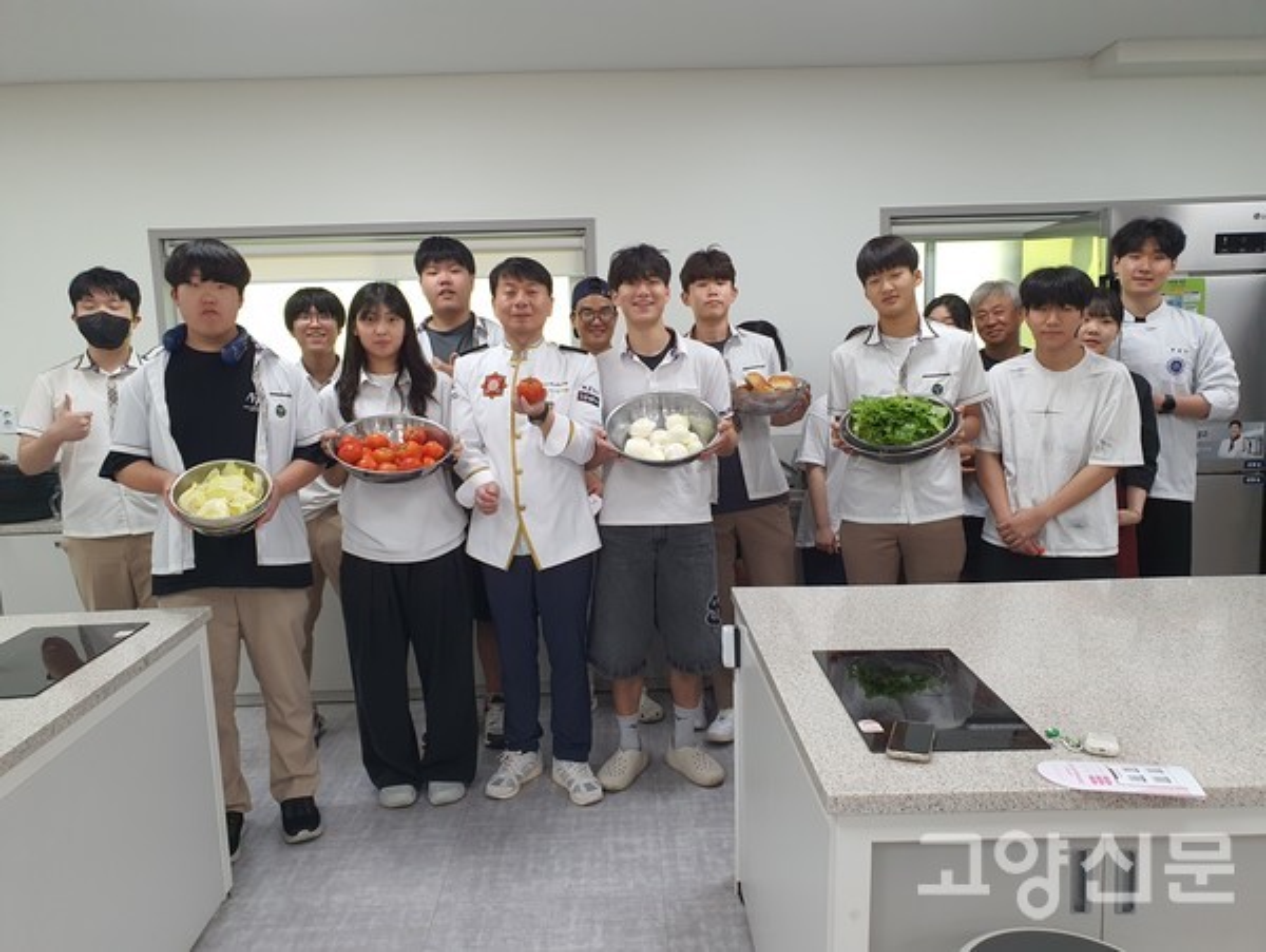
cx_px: 633
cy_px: 476
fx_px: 952
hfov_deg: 67.3
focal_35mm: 26
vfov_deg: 53.1
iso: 160
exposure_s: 1/120
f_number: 2.4
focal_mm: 4.3
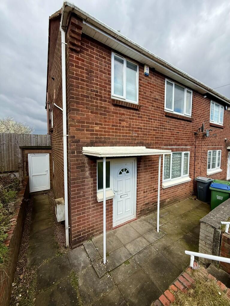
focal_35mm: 14
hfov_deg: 85.7
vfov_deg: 102.1
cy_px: 153
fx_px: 124
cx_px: 115
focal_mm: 2.22
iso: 50
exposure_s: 1/809
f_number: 2.2
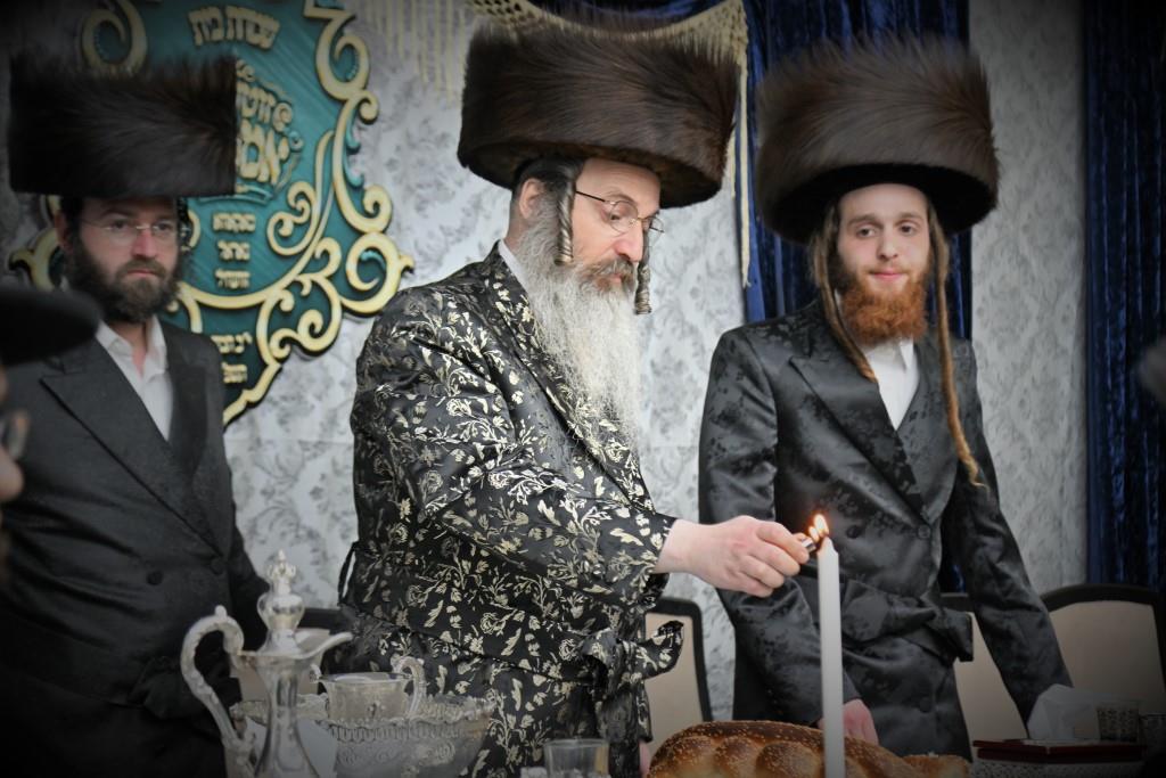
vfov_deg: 16.7
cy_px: 389
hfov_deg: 24.8
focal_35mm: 82
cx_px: 583
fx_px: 2656
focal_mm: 82
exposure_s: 1/160
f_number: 4
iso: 500
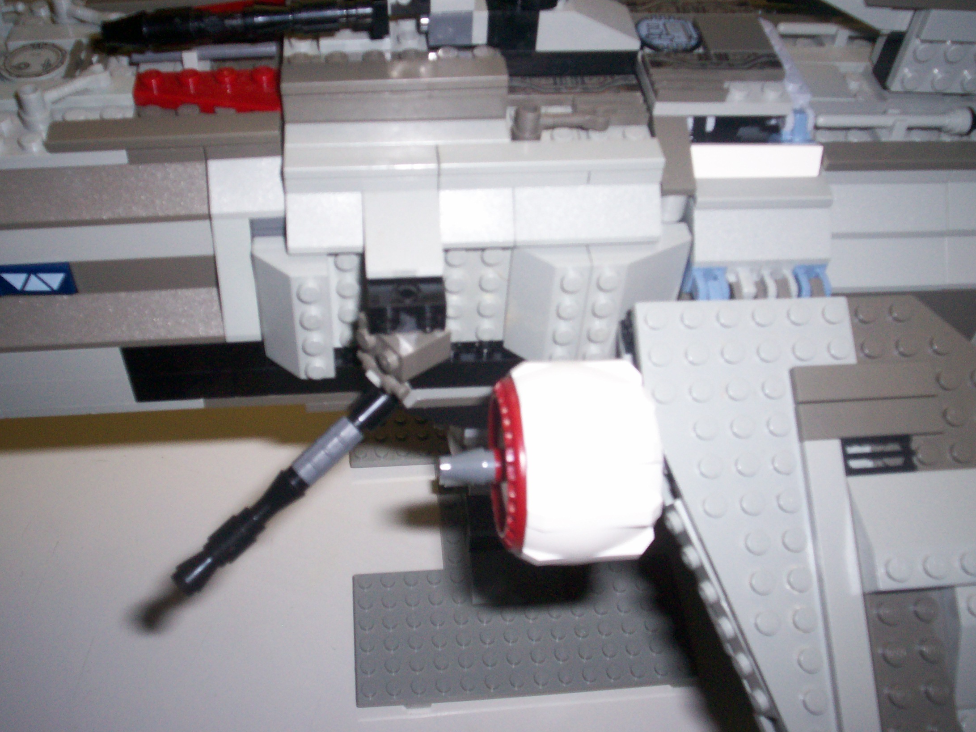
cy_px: 383
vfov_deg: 37.7
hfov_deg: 49.0
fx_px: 1071
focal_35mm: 38
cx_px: 469
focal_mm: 5.9
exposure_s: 1/64
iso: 140
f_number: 4.5
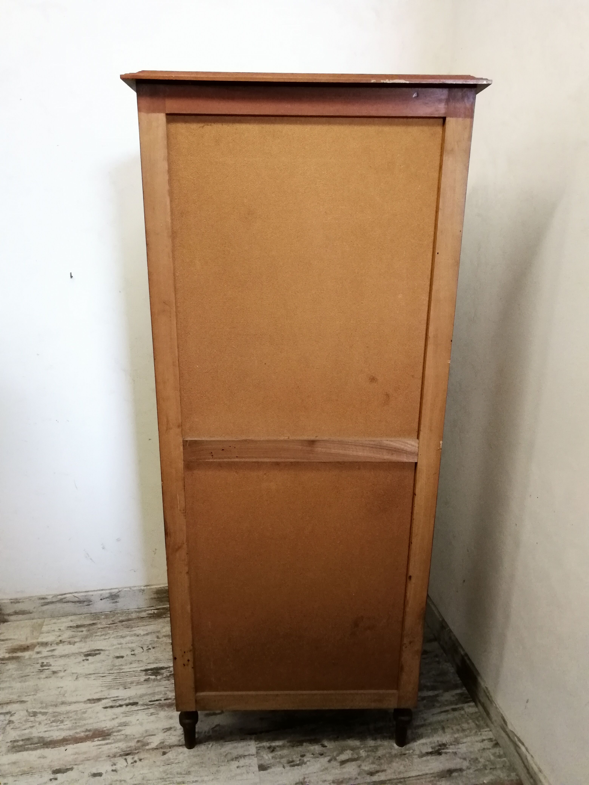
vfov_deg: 71.6
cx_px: 294
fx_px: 544
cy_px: 392
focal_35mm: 24
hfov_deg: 56.8
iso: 100
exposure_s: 1/50
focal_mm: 2.38
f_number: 2.2
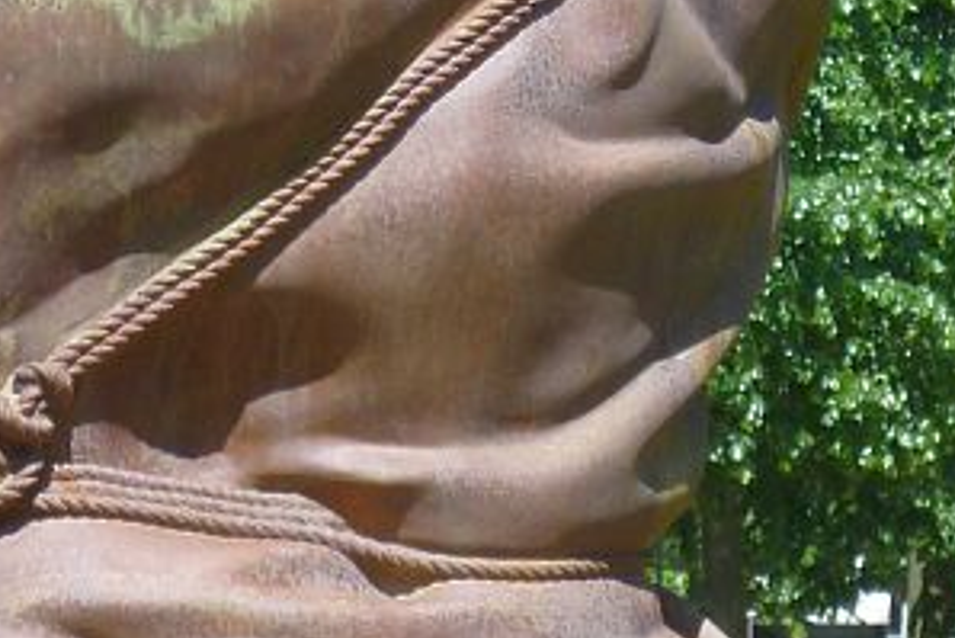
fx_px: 13004
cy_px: -324
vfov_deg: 2.8
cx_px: -131
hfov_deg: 4.2
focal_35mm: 490
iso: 80
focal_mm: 22.5
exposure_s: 1/250
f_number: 4.5
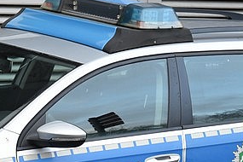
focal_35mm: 227
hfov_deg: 9.0
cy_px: 141
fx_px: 1532
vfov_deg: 6.0
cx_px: 49
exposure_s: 1/100
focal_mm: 72
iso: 400
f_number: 4.5
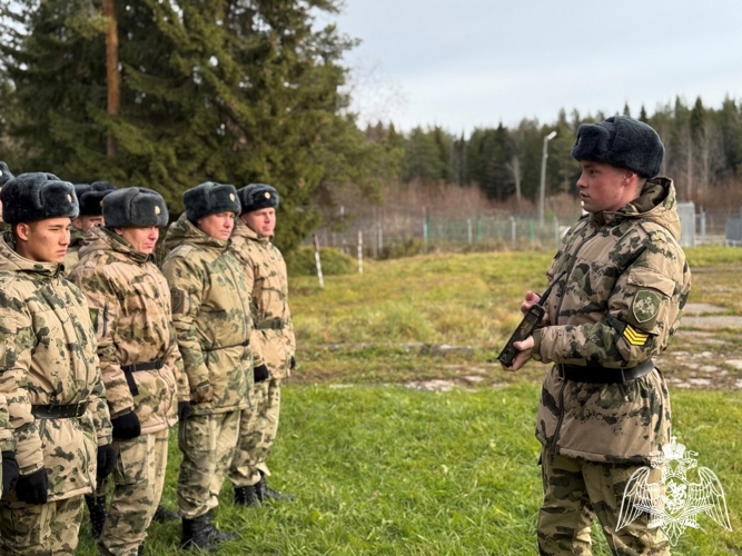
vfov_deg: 30.3
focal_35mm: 48
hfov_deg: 39.7
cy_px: 278
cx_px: 371
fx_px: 1029
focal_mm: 6.76
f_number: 1.78
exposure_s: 1/951
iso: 100
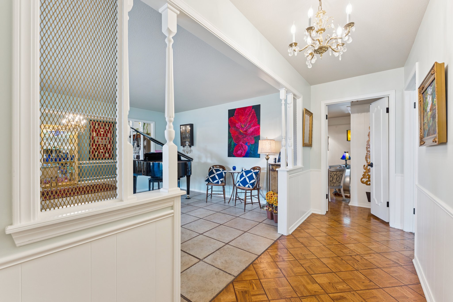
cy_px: 151
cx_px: 226
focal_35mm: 15
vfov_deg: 76.2
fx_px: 192
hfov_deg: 99.3
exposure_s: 1/10
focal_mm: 15.3
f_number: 10
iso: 200
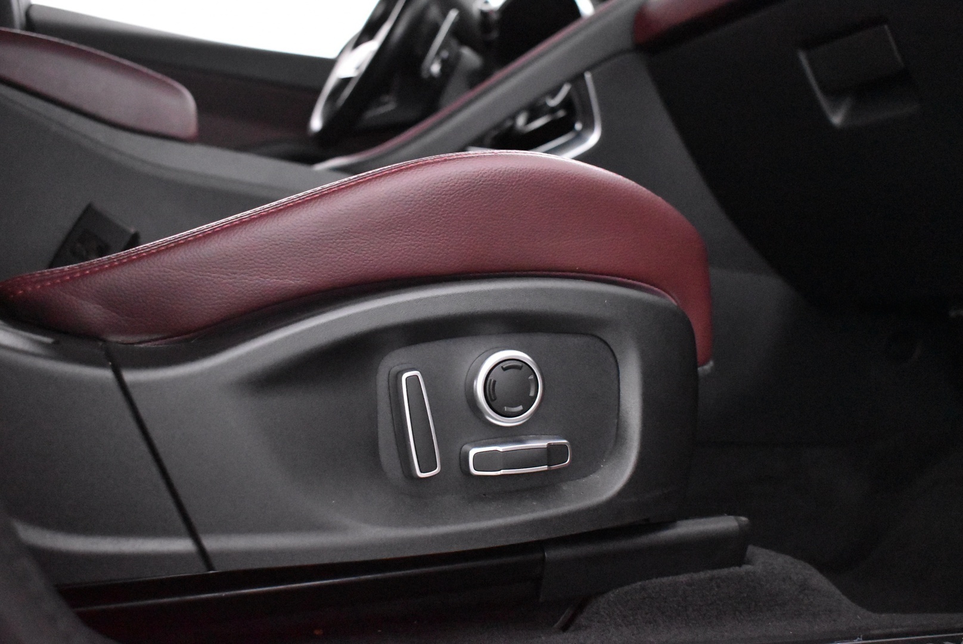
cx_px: 482
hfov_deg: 51.3
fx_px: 1004
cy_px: 322
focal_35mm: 38
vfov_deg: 35.5
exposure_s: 1/40
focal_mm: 25
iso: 9000
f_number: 4
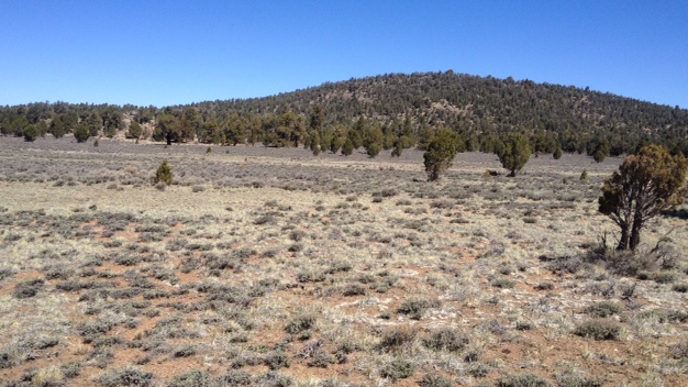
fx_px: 711
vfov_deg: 30.4
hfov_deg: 51.6
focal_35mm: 39
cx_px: 342
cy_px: 184
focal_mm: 4.28
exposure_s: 1/2123
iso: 50
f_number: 2.4
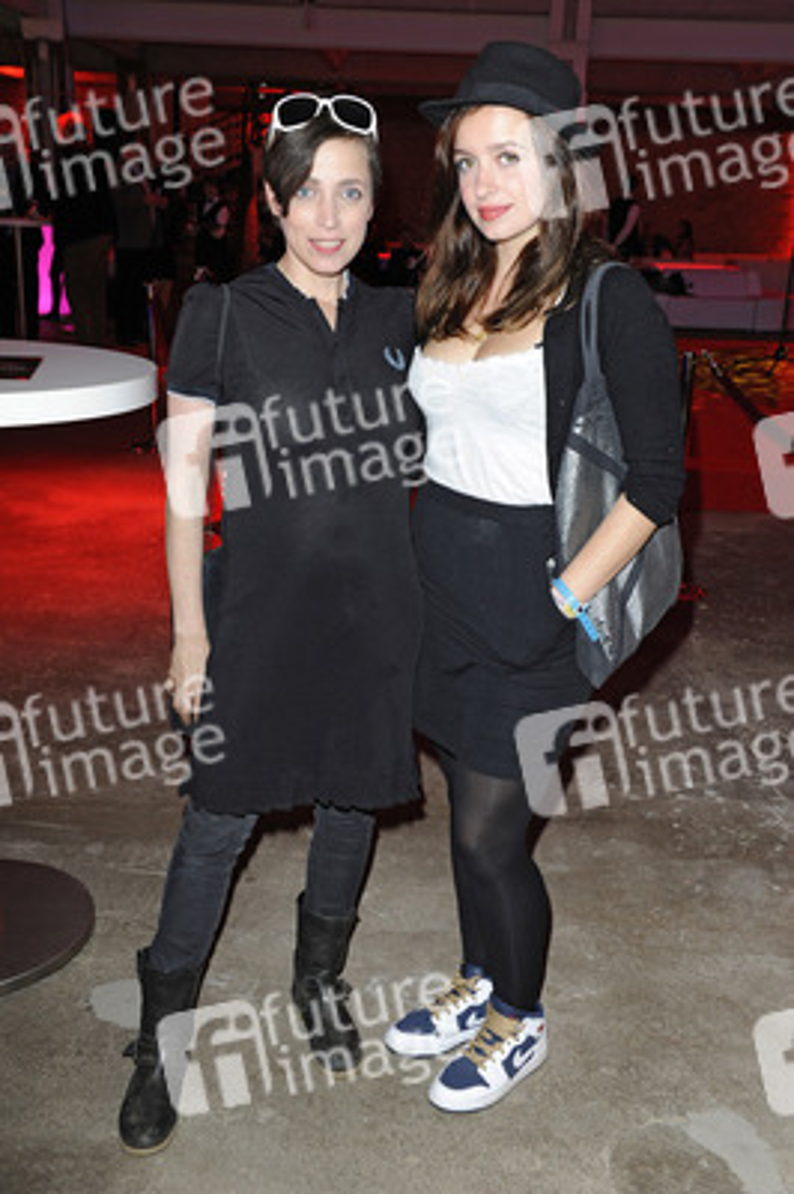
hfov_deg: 35.0
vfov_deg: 50.7
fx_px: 1259
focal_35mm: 38
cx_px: 397
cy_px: 597
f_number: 5.6
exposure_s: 1/40
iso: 1600
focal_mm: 38
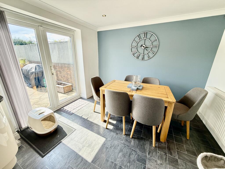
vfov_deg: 85.7
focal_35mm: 14
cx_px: 112
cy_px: 84
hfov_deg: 102.1
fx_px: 91
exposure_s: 1/148
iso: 64
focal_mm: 2.22
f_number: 2.2
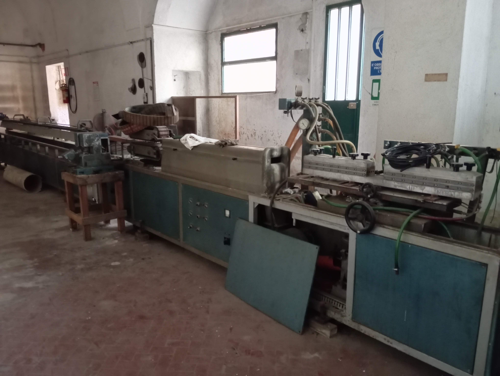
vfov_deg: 49.9
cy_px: 188
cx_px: 250
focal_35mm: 28
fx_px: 405
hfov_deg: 63.4
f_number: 1.8
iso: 3249
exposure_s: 1/14.3
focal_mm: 4.22
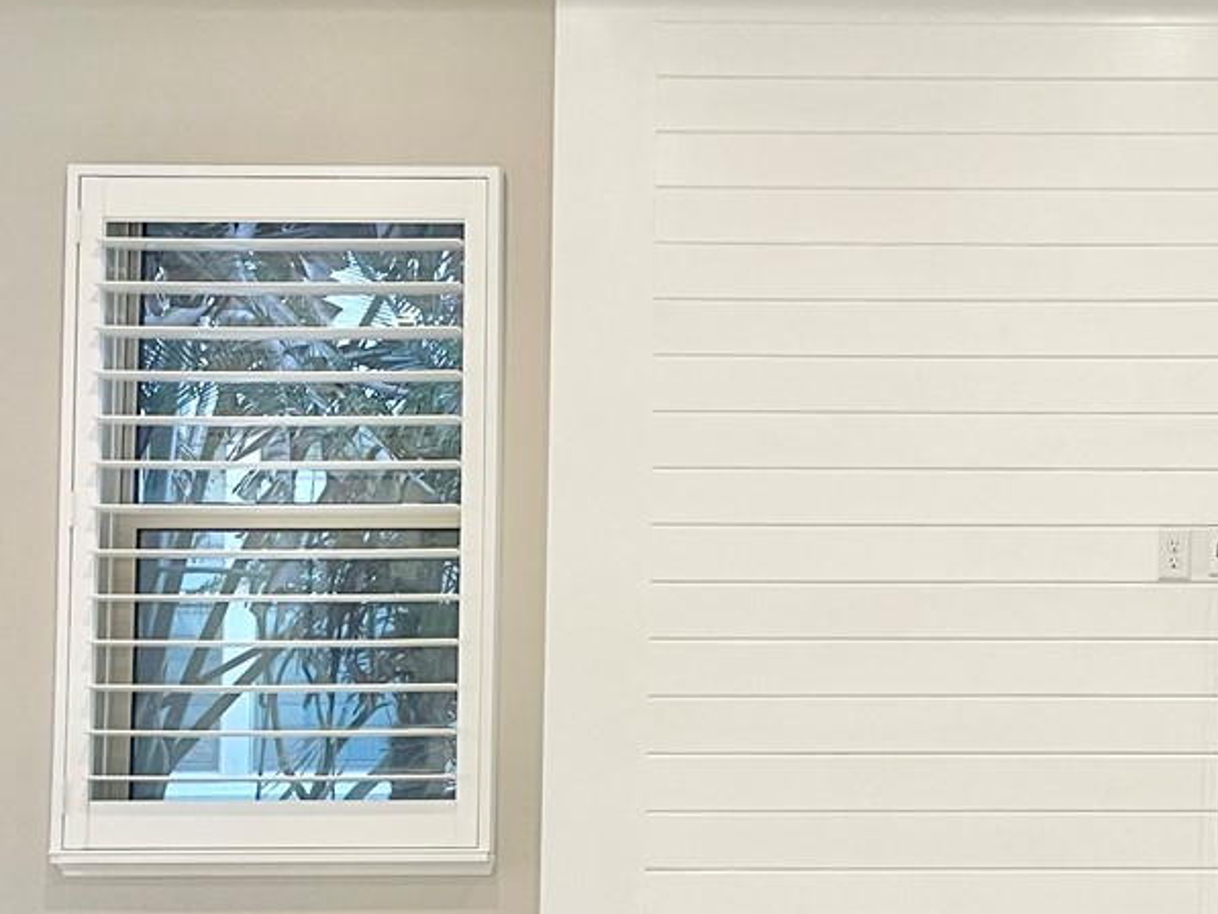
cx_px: 1143
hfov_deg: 27.7
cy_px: 479
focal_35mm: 67
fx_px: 2358
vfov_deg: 21.9
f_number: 1.6
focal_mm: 5.1
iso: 100
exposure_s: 1/60
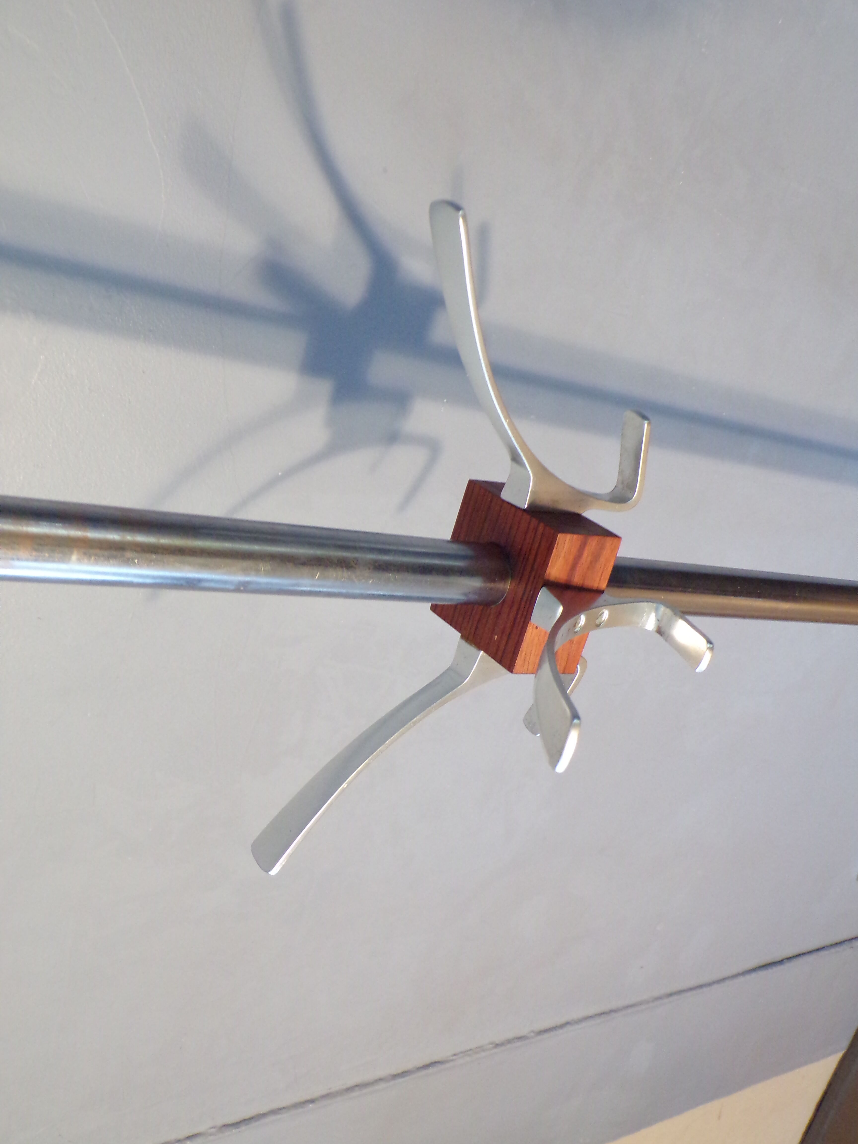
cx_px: 429
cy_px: 572
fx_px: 1058
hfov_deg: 44.2
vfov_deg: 56.8
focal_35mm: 32
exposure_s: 1/17
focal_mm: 5.8
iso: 434
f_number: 3.2
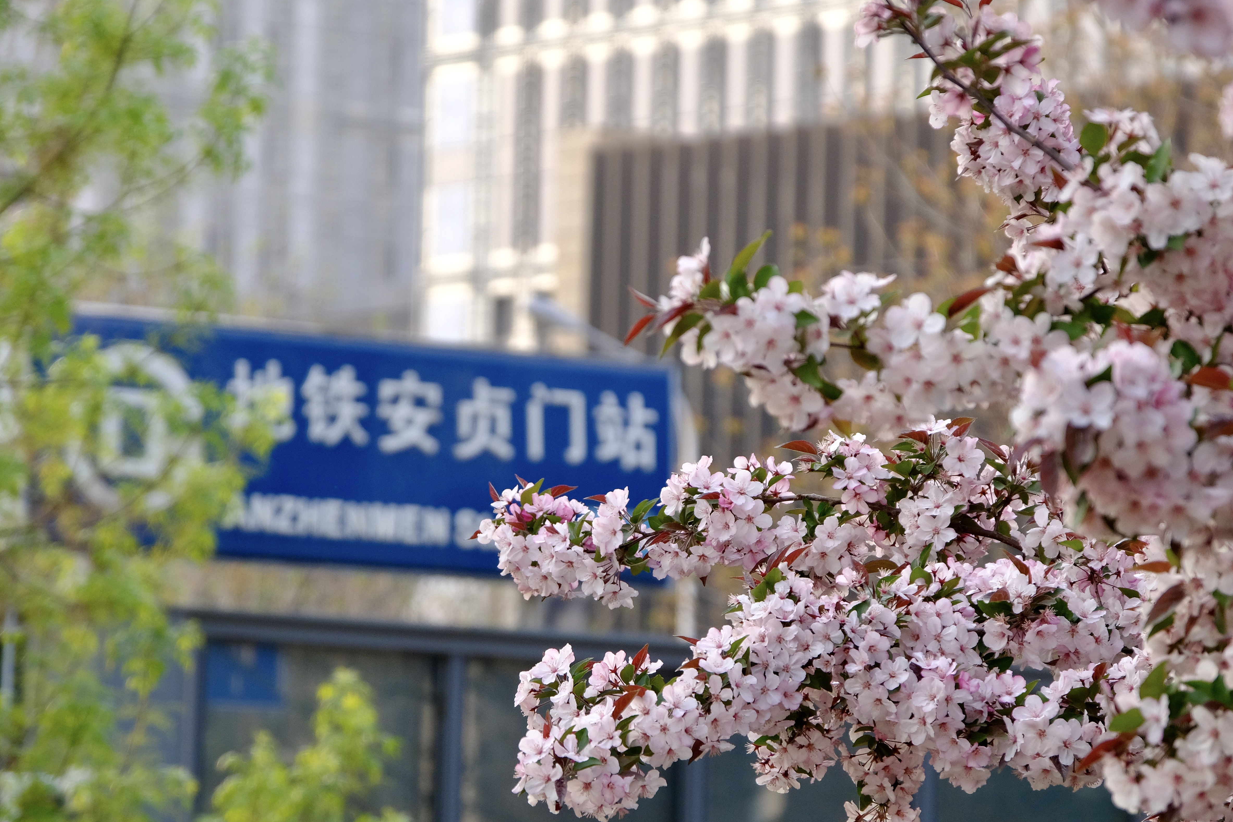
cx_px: 632
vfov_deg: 6.9
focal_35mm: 198
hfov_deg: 10.4
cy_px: 402
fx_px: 6781
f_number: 5.6
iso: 800
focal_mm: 104.2
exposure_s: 1/250
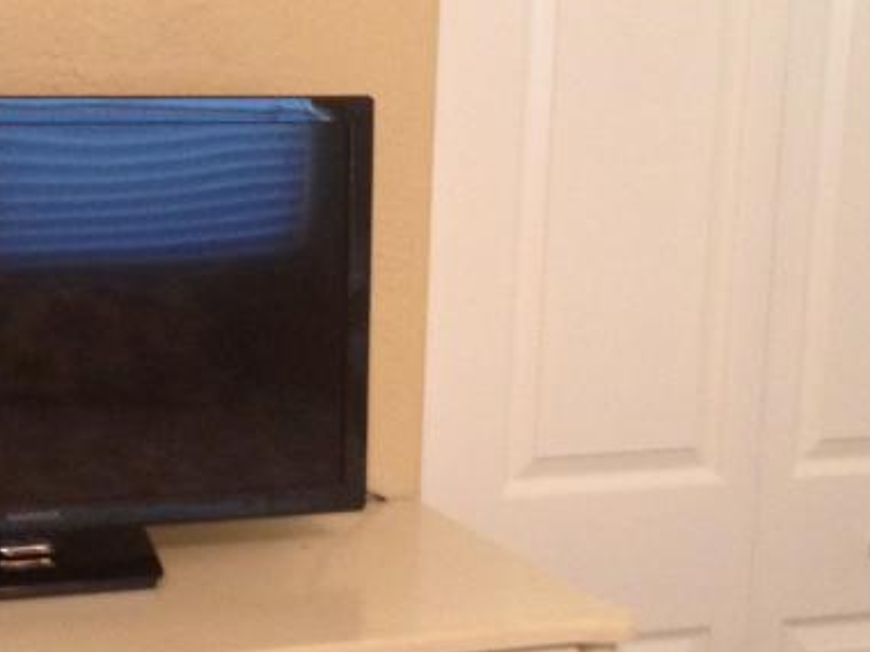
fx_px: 2237
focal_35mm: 89
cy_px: 312
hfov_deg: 21.7
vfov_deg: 16.6
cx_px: 165
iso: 200
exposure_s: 1/20
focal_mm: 4.13
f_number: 2.4
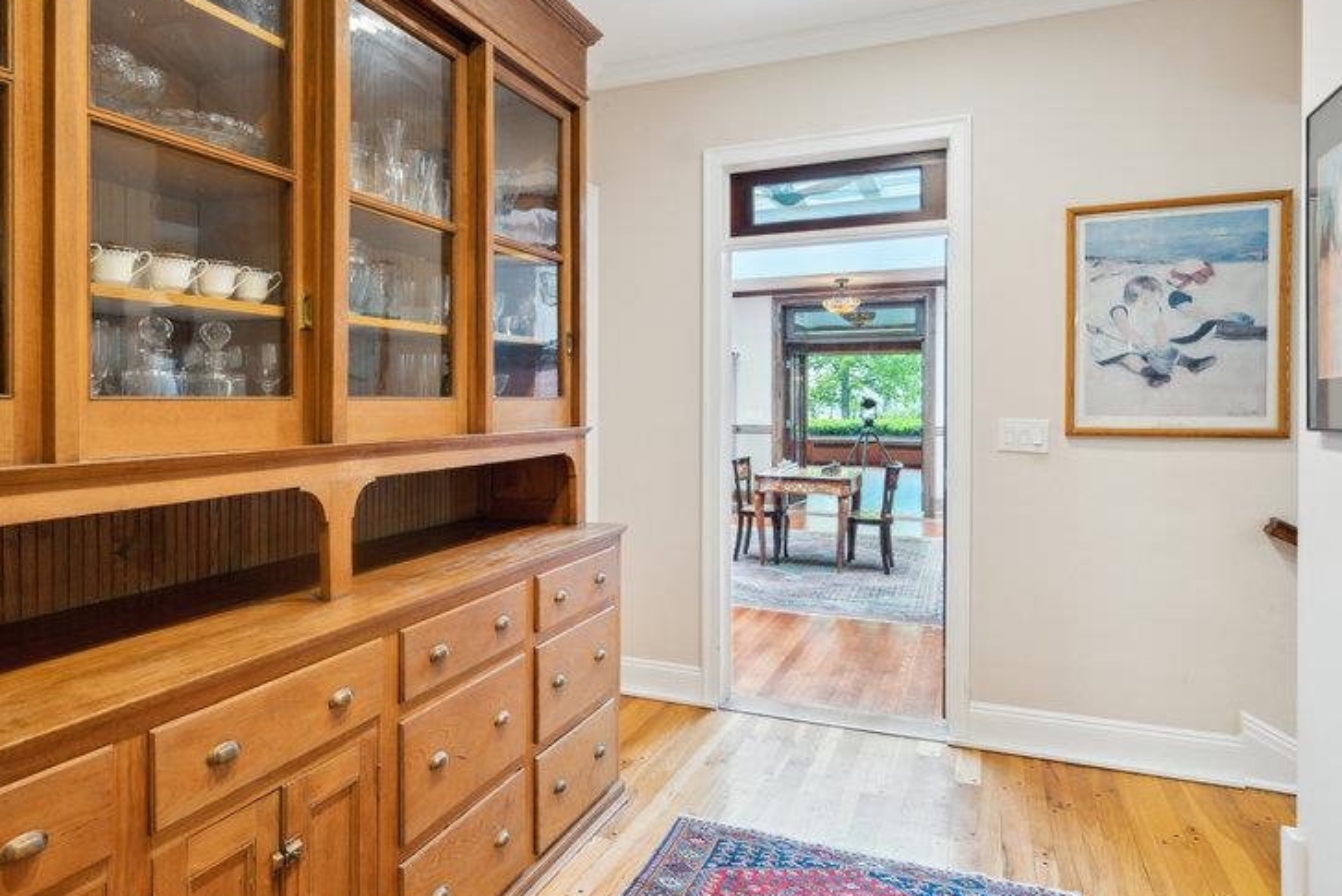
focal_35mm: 22
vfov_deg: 57.0
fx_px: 820
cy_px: 383
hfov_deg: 78.2
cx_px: 583
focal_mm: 16
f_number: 5
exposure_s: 1/80
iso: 500
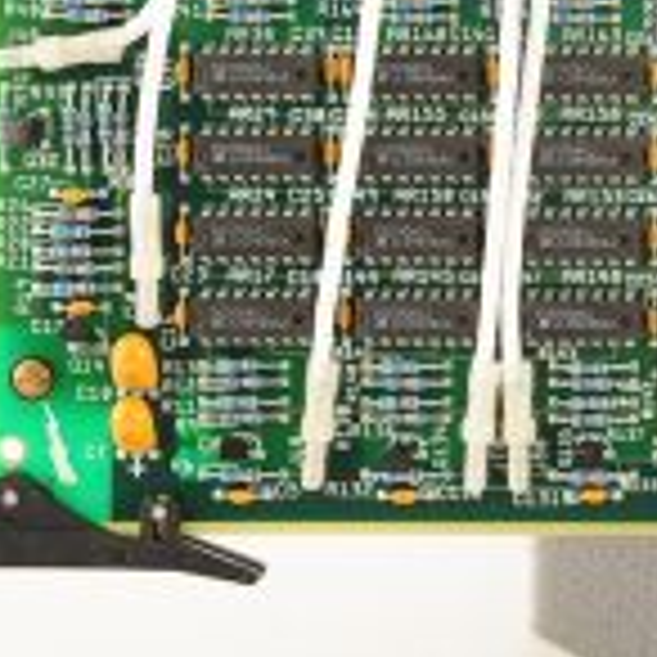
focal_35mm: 175
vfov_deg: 9.8
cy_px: -227
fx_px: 3758
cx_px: 1116
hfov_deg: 9.6
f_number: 9
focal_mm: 50
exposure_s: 1/125
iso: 1600
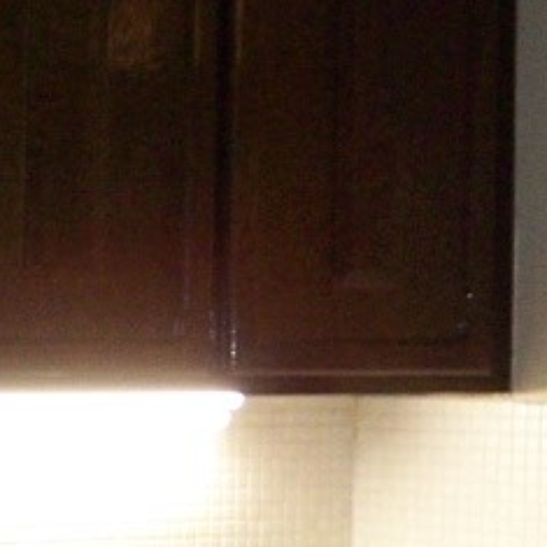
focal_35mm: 104
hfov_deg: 14.3
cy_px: 377
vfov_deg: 16.7
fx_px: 1859
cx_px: -505
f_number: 2.8
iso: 160
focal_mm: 3.8
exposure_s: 1/30
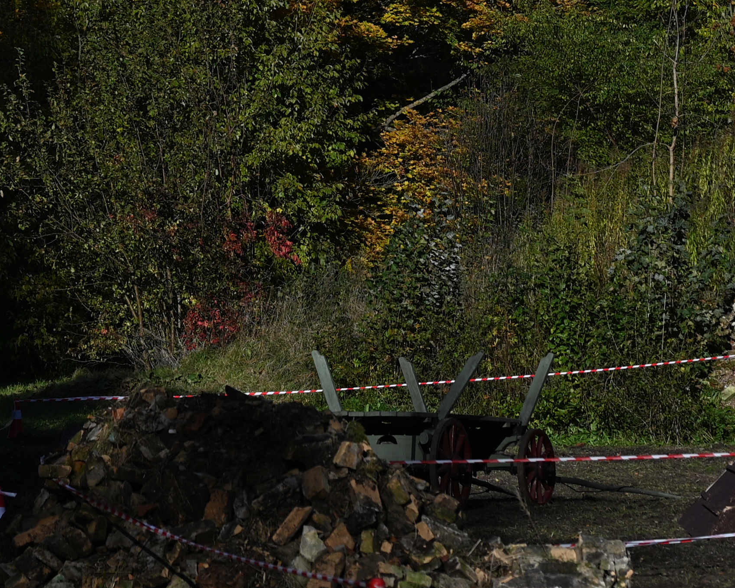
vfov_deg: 7.6
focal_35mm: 201
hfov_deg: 9.6
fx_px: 4373
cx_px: 364
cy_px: -220
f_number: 4
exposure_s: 1/2500
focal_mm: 60
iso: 100
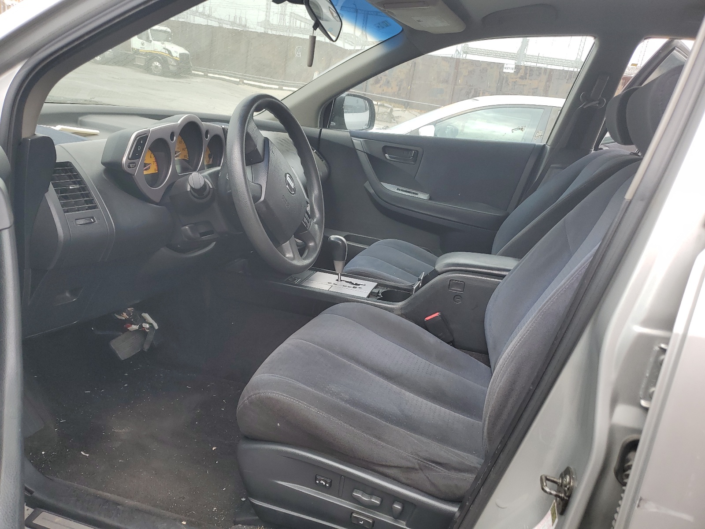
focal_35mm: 26
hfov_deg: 67.3
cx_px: 352
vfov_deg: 53.1
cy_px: 264
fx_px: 530
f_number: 1.5
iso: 50
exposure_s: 1/714
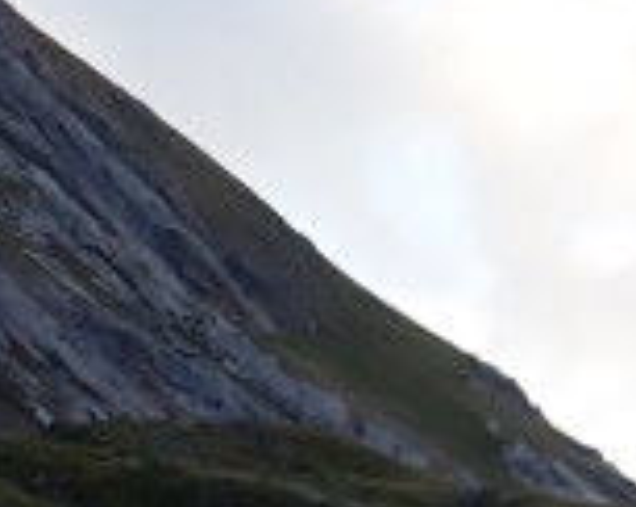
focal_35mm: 160
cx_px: 1933
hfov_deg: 9.4
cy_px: 1238
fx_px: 3008
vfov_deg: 8.7
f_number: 2.8
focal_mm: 4.5
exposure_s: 1/250
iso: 100
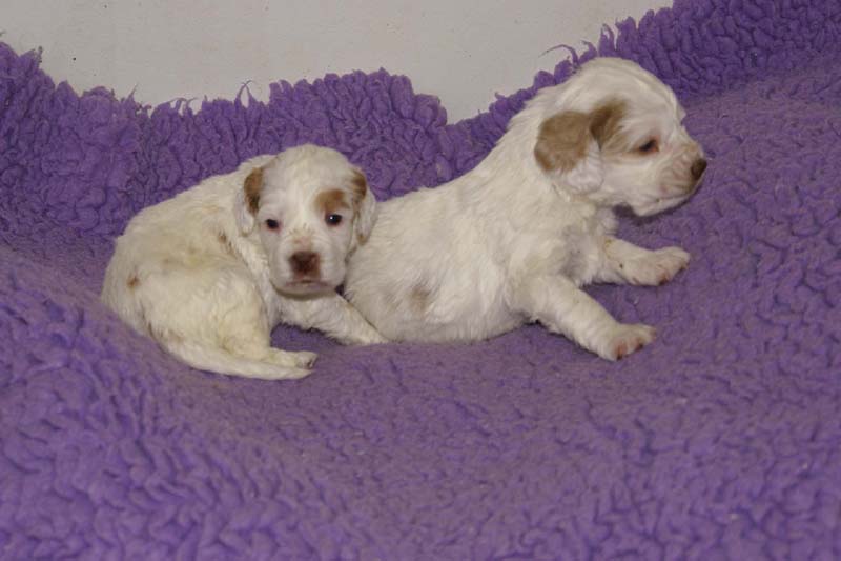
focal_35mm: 90
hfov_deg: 22.6
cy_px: 280
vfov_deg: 15.2
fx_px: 2102
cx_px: 420
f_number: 5.6
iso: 400
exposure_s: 1/100
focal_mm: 60
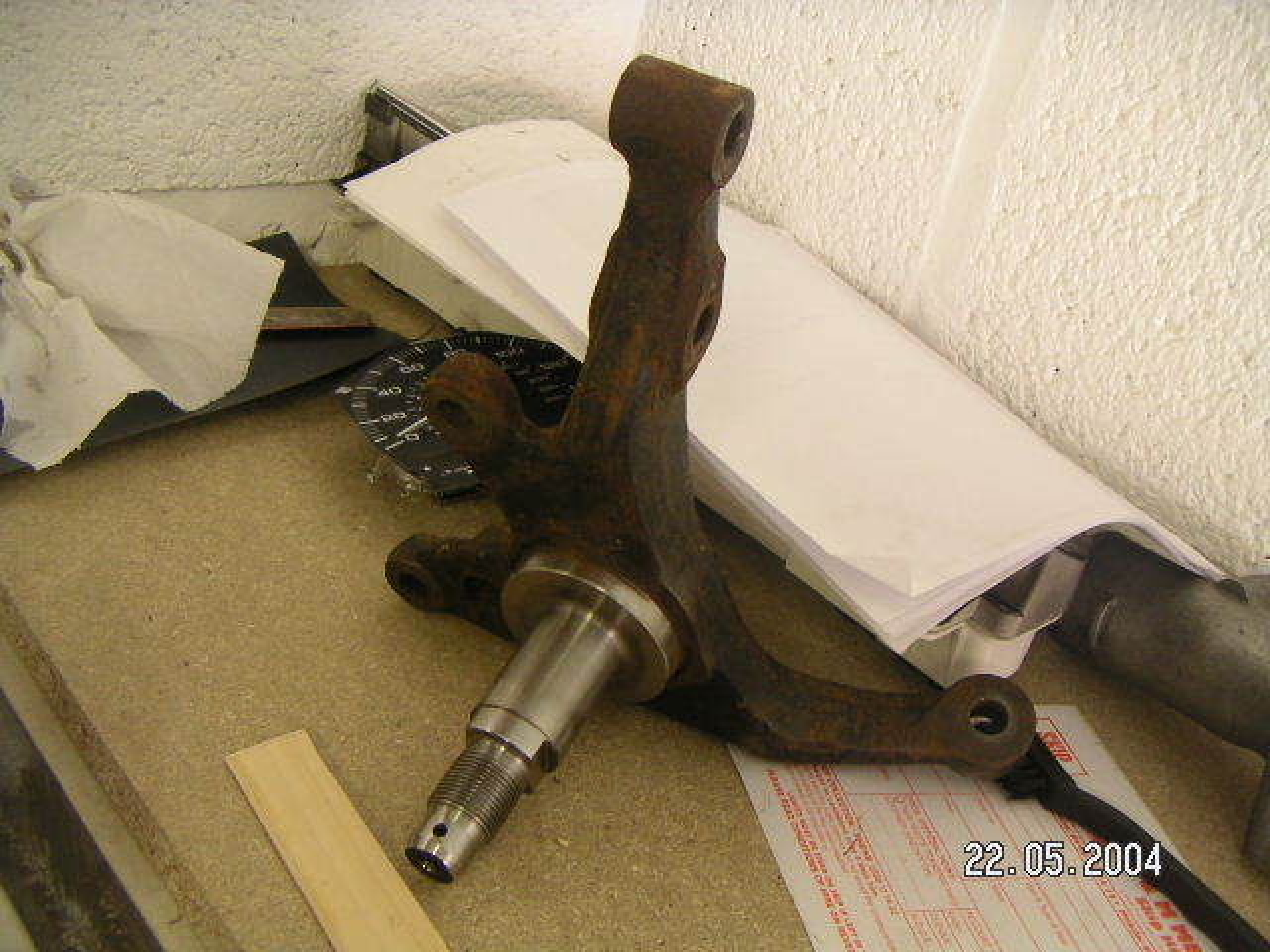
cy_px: 476
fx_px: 1394
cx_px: 635
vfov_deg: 37.7
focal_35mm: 38
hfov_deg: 49.0
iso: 100
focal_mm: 5
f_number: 2.8
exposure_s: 1/15
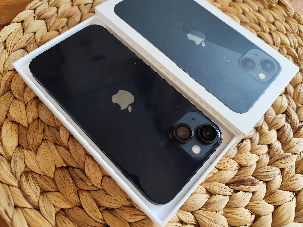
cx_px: 152
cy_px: 114
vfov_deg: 58.9
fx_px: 201
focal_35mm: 23
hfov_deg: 73.9
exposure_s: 1/100
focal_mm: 6.14
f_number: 1.65
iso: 64
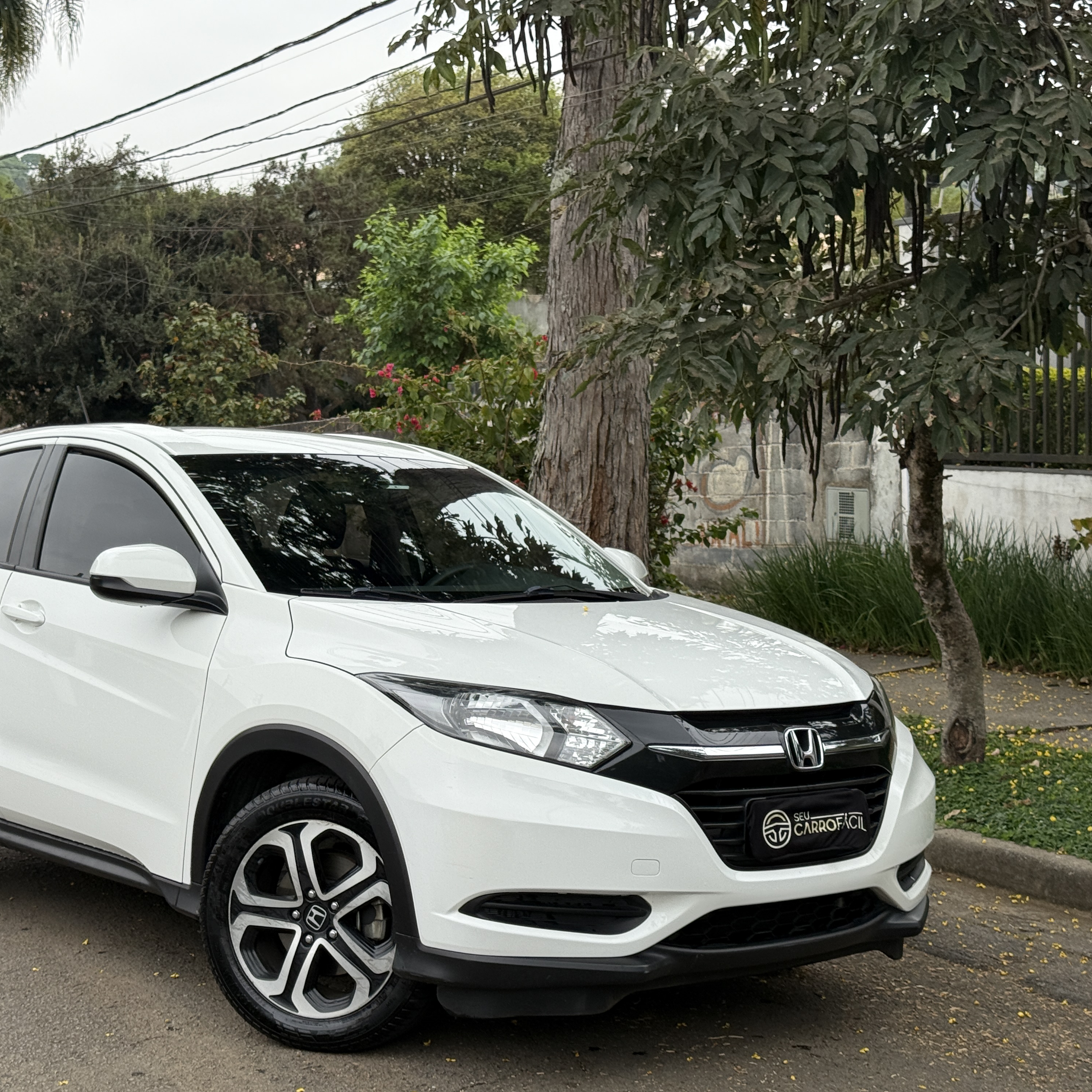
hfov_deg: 29.9
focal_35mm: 57
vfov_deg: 30.0
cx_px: 399
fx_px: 2034
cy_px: 548
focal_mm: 6.76
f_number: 1.78
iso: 64
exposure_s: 1/1429
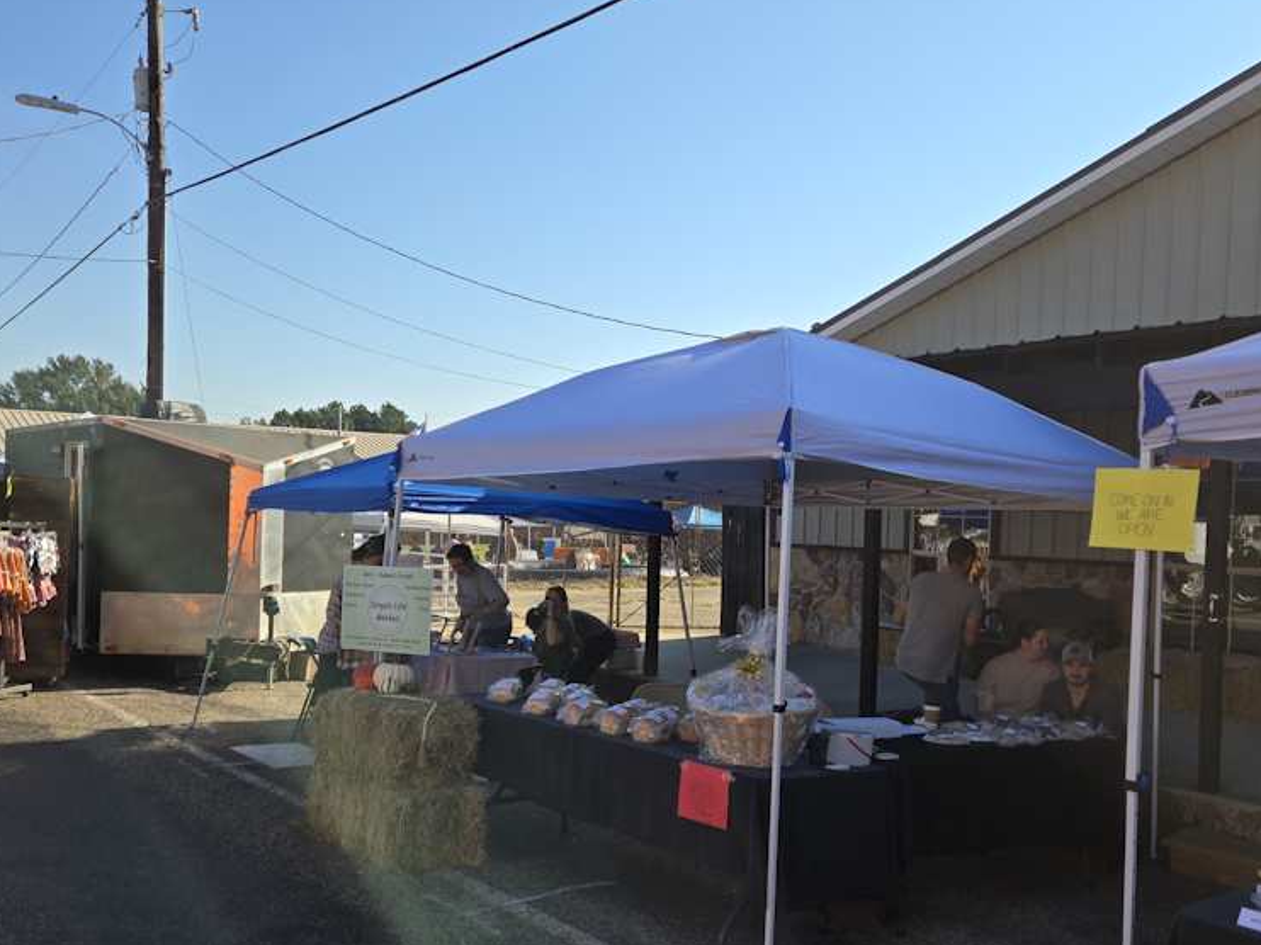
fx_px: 1129
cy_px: 559
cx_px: 675
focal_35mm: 31
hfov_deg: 58.3
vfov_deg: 45.2
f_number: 1.8
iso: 25
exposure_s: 1/1472
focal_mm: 5.4
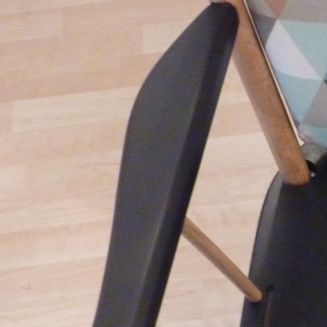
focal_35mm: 80
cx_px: 462
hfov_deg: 19.4
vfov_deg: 21.0
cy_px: 323
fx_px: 855
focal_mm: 4.8
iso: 800
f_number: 2.8
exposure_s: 1/20
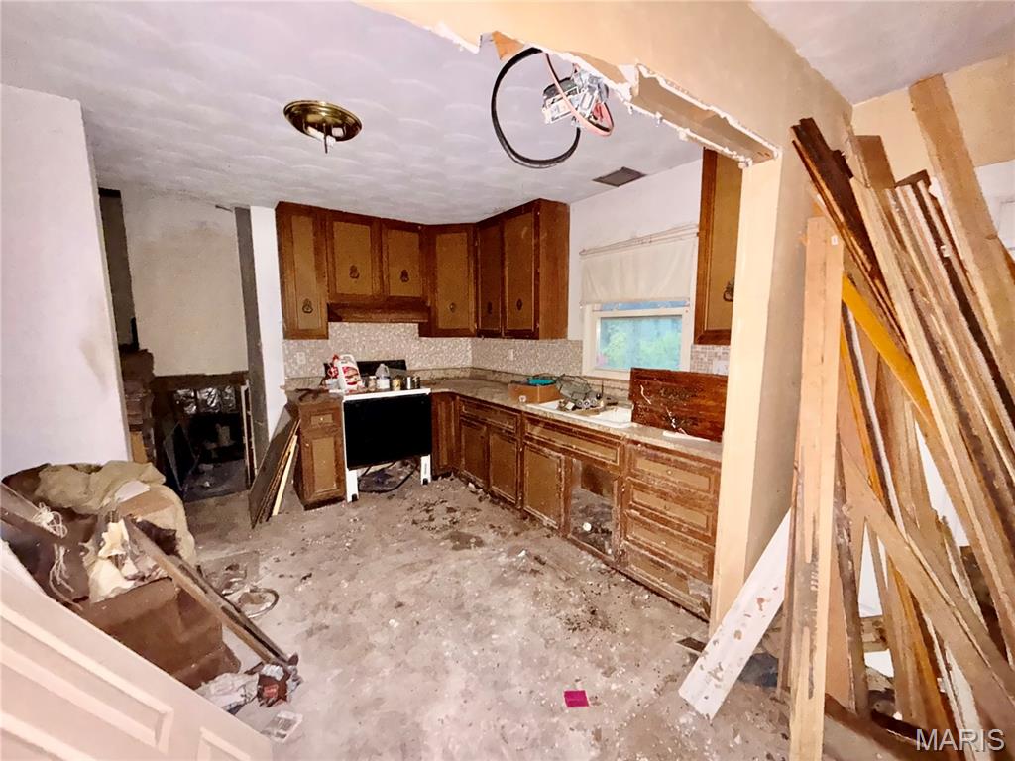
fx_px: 411
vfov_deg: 85.7
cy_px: 380
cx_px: 508
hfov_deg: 102.1
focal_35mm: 14
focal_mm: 2.22
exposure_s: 1/16
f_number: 2.2
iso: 2500
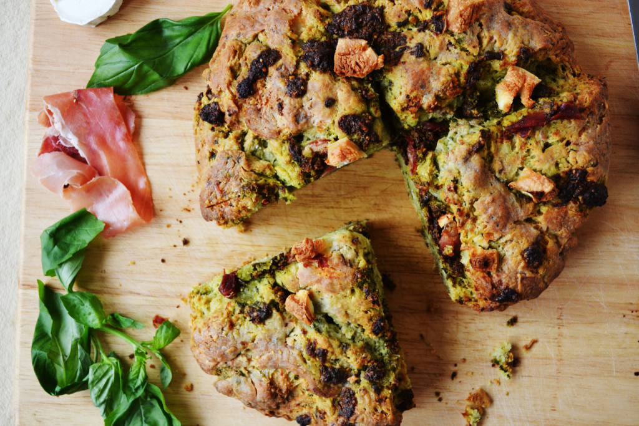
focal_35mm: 51
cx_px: 320
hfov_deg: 38.9
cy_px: 213
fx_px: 905
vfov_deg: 26.5
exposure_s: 1/50
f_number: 5
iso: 400
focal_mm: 34
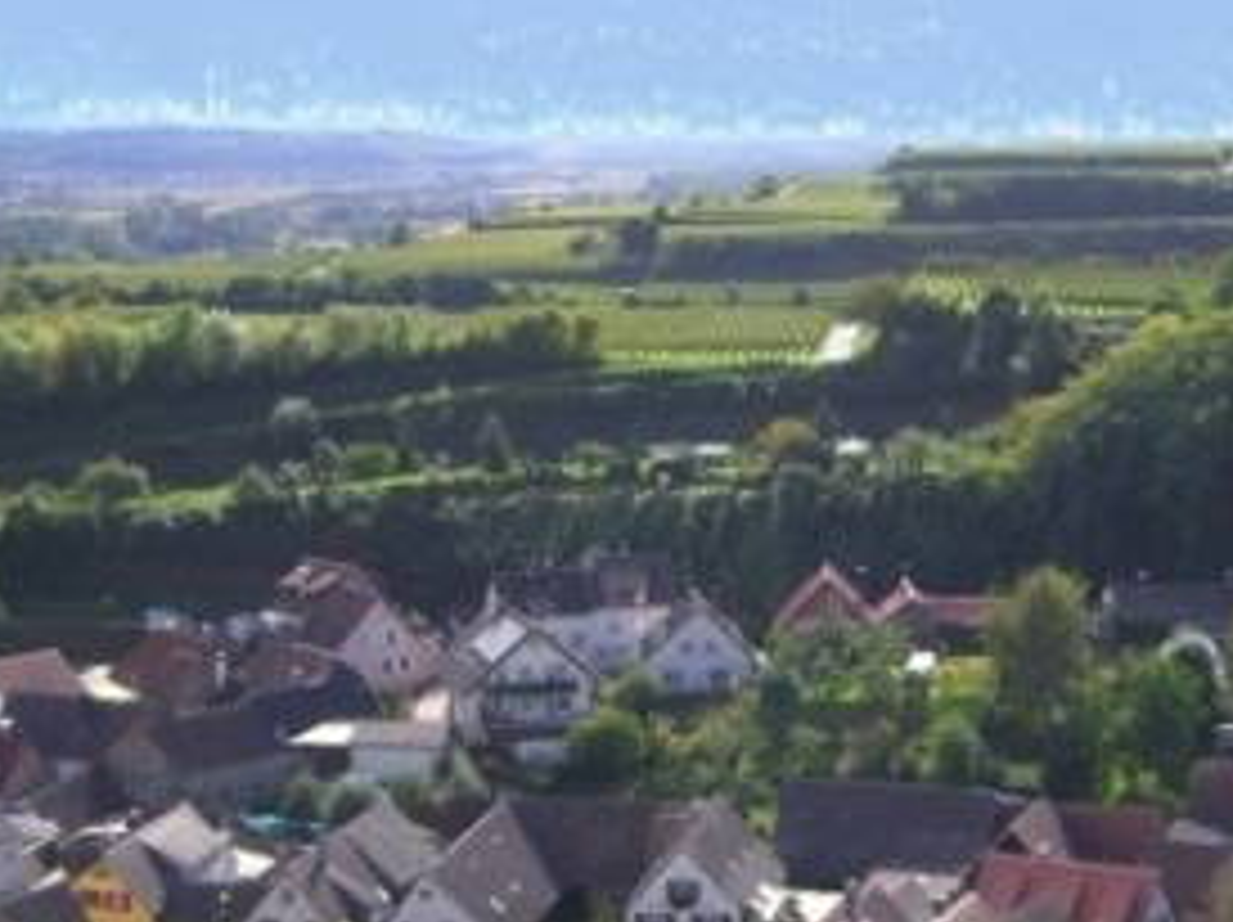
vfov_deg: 18.8
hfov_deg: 24.9
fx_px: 2776
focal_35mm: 78
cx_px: 824
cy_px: 609
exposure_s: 1/500
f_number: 3.3
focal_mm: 9
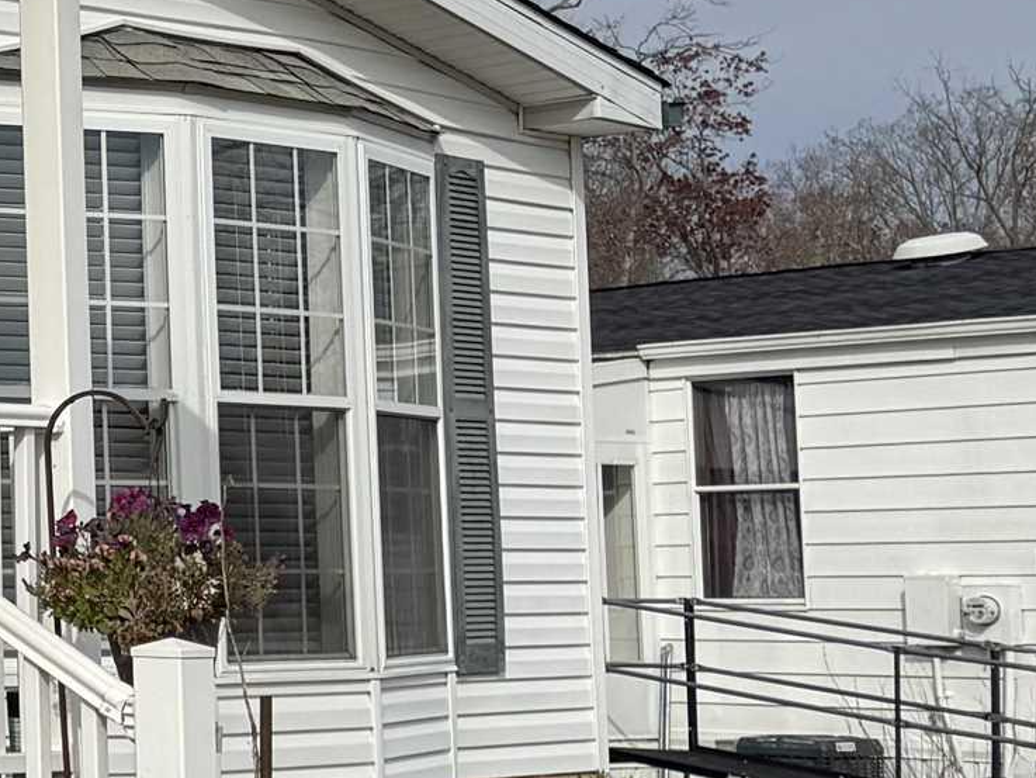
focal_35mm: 100
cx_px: -883
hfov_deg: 16.2
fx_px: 2993
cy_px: 339
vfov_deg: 14.8
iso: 80
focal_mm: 6.76
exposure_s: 1/7353
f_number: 1.78
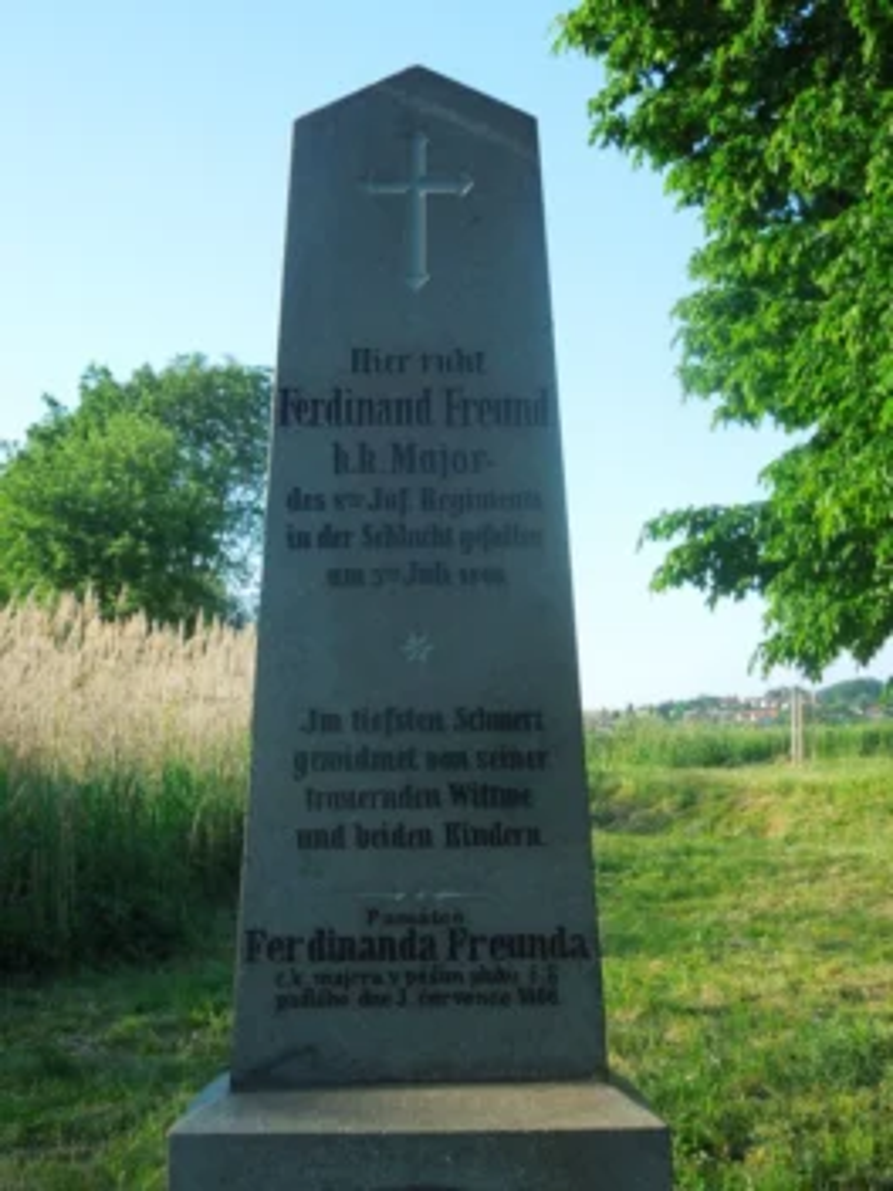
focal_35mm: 43
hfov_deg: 33.6
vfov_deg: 43.9
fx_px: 1479
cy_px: 596
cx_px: 446
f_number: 3.9
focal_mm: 7.8
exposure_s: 1/1000
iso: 400
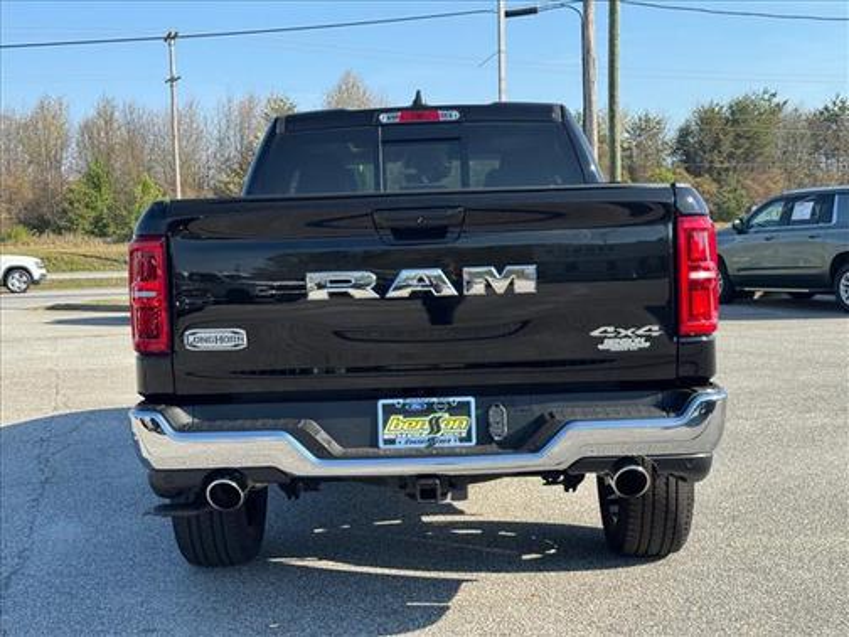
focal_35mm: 48
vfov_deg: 30.3
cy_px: 318
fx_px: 1177
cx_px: 424
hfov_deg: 39.7
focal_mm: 6.76
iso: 64
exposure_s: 1/1681
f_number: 1.78
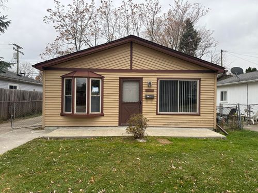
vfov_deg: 56.8
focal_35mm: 24
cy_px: 96
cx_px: 129
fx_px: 179
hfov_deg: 71.6
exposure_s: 1/622
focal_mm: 6.76
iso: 80
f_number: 1.78
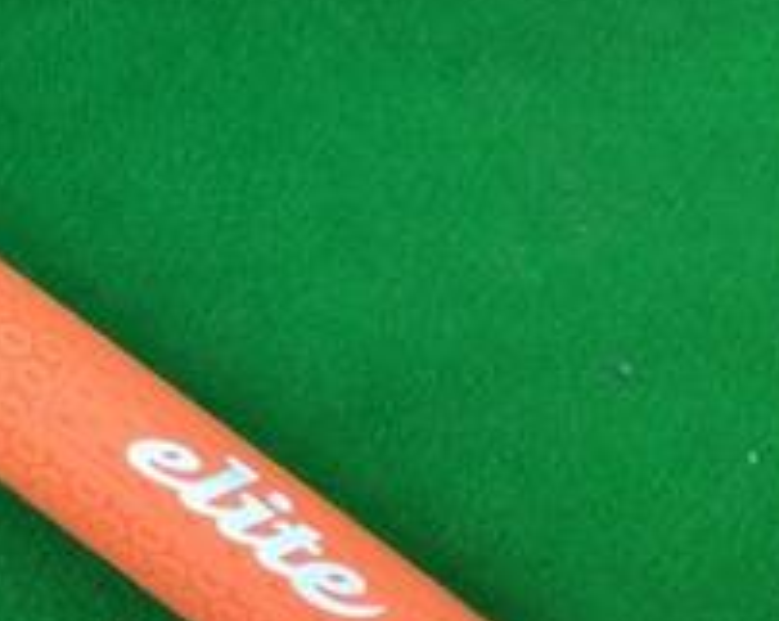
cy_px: 93
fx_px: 2210
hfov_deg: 18.7
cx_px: -216
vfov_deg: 15.8
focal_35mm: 96
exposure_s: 1/30
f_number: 2.4
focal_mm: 3.3
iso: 80
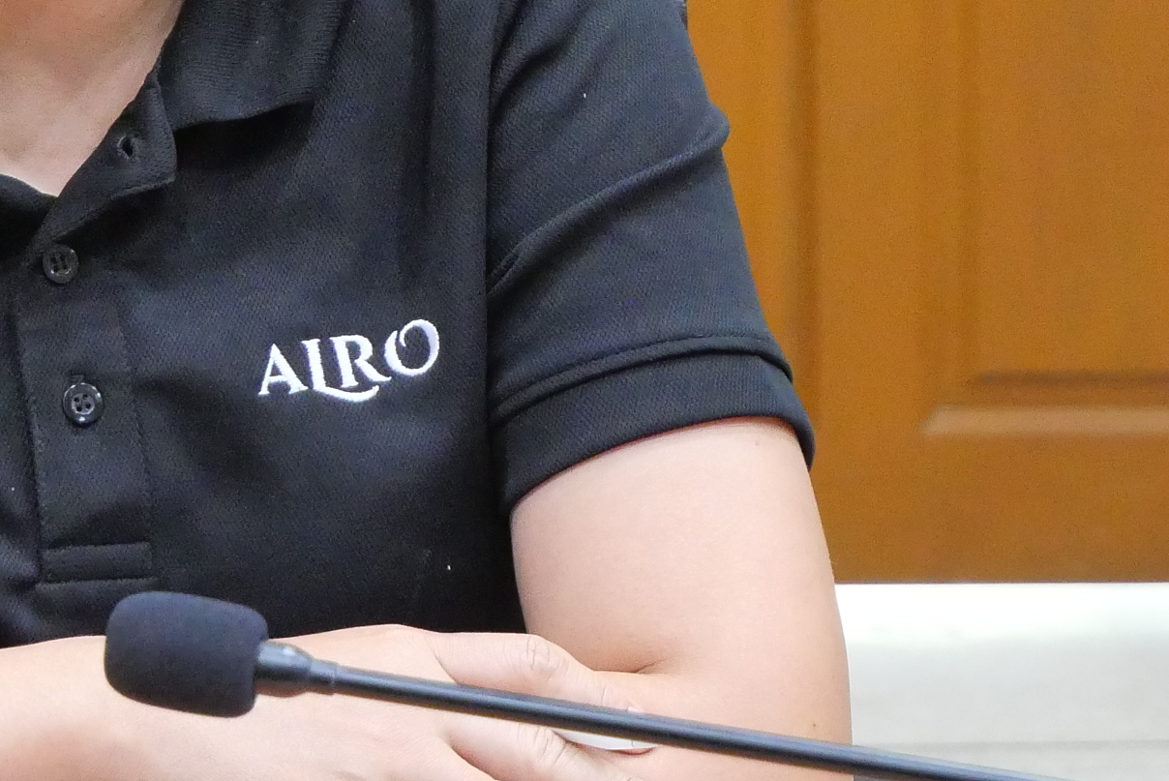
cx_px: -6
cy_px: -89
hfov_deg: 6.9
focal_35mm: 298
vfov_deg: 4.6
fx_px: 9682
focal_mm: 47
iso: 3200
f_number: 5.6
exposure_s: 1/30
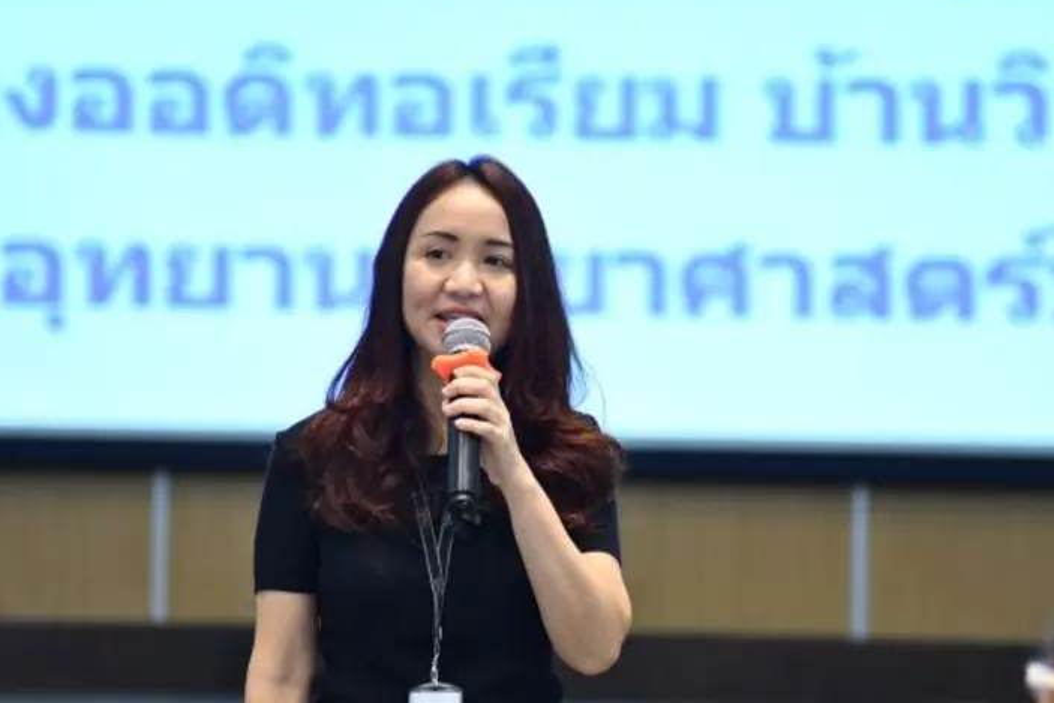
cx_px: 535
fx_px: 8287
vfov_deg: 4.9
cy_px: 373
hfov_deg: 7.3
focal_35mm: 283
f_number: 2.8
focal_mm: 170
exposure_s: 1/125
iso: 2000
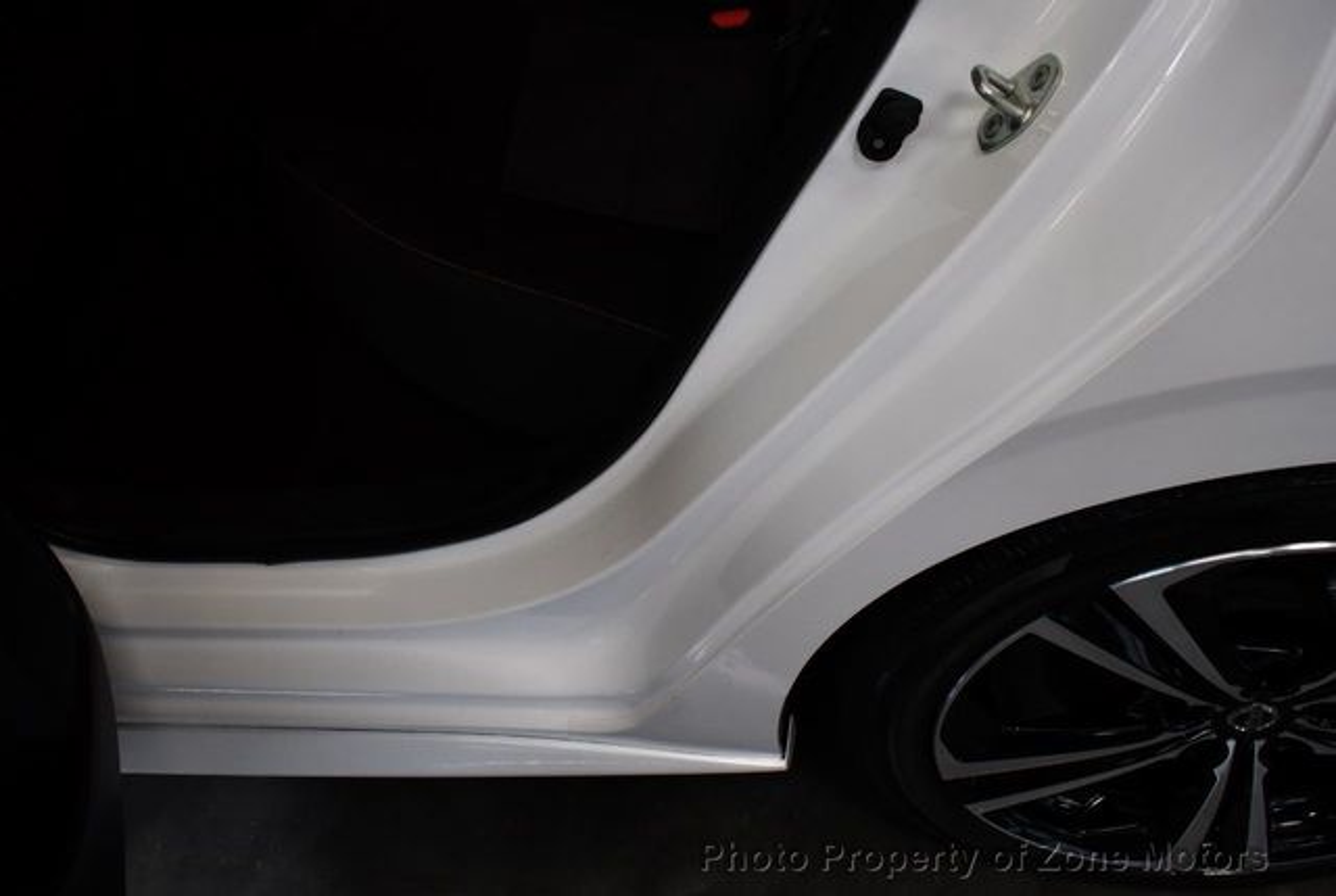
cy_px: 448
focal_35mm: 36
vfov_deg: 37.0
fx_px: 1338
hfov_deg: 53.1
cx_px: 668
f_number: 3.5
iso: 400
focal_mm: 18
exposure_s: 1/250
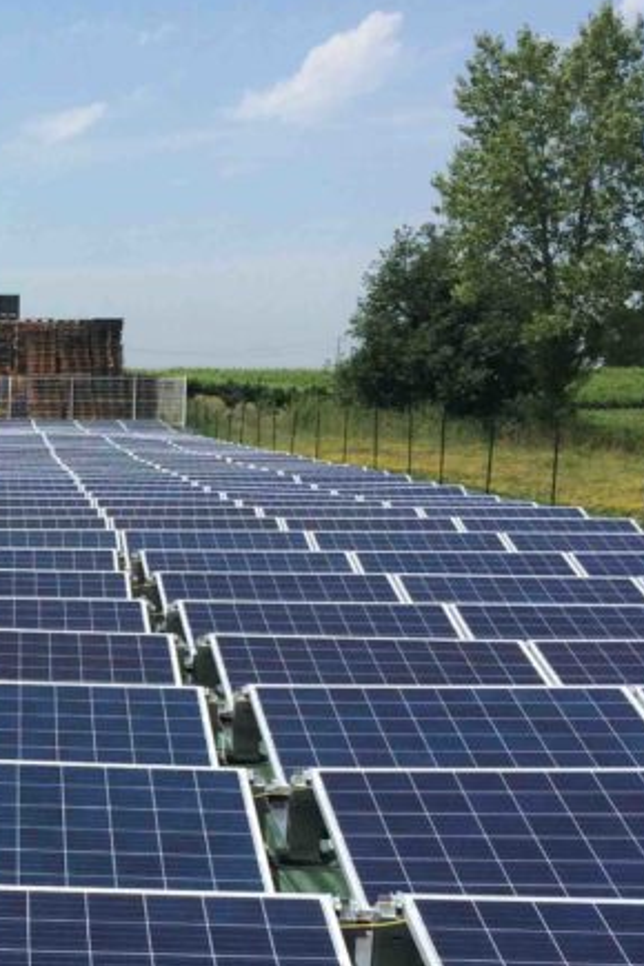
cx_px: -175
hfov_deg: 18.0
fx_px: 1905
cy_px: 686
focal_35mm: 71
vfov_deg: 28.2
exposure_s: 1/2415
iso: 32
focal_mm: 4.15
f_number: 2.2
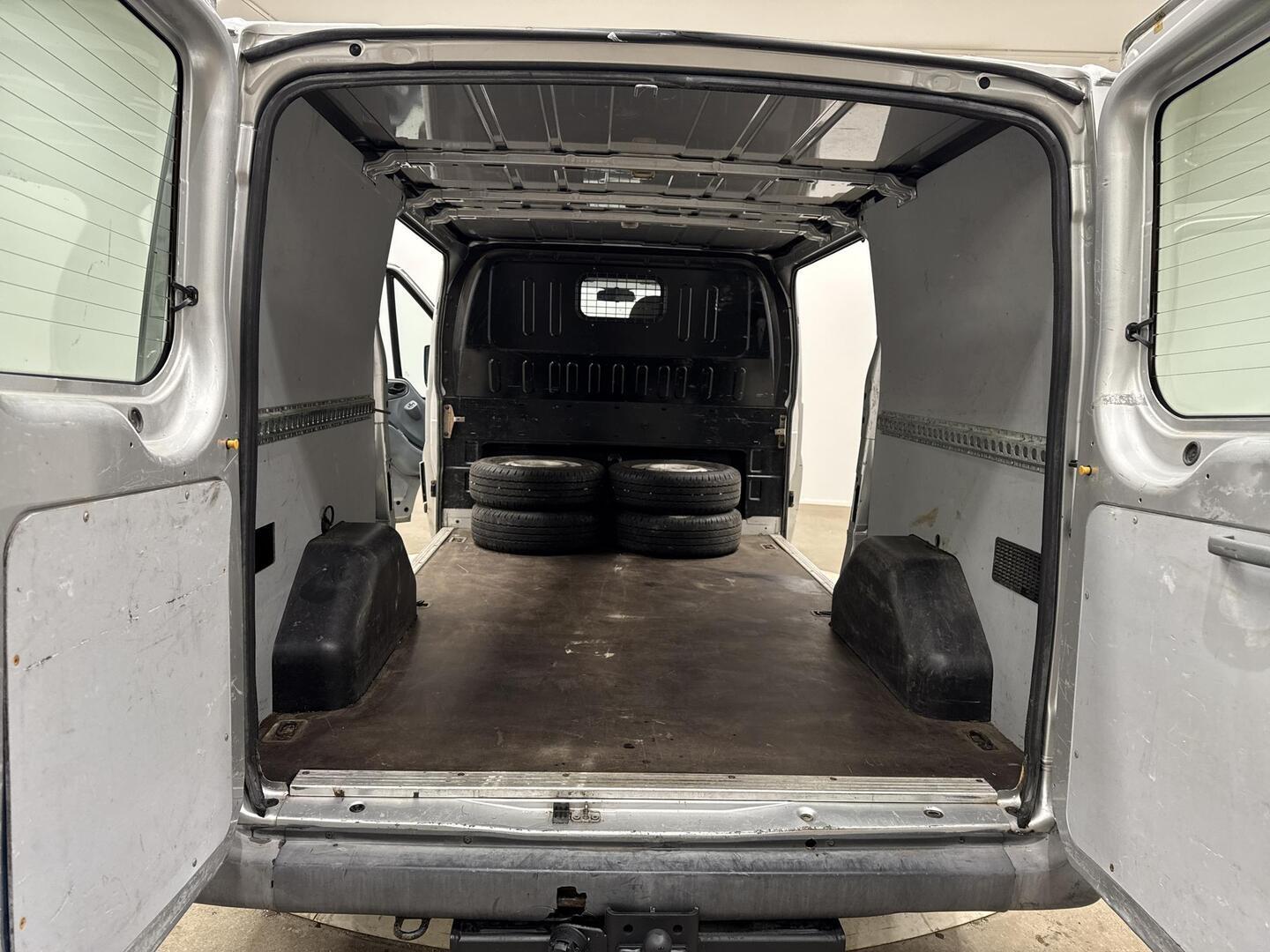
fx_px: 881
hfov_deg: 71.6
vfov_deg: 56.8
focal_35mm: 24
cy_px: 476
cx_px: 635
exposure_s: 1/50
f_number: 1.78
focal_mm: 6.76
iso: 160
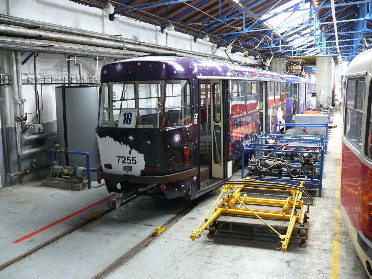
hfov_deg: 52.6
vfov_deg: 40.7
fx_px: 376
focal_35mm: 35
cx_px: 186
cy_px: 140
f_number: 2.8
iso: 200
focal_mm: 7.4
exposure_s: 1/13
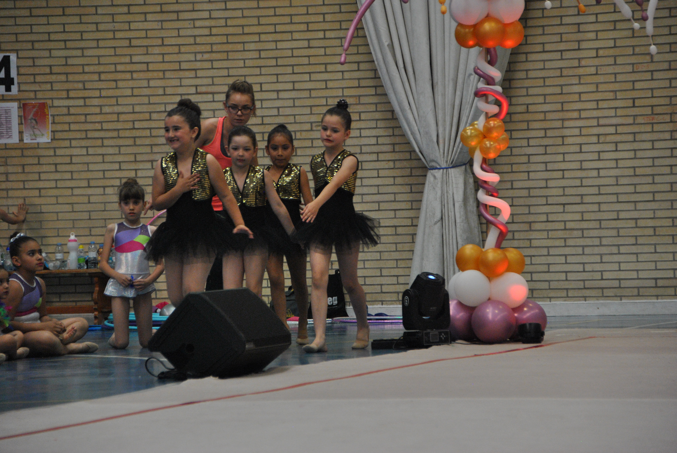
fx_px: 3446
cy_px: 226
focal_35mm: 183
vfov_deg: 7.5
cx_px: 338
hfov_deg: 11.2
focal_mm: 122
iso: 800
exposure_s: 1/200
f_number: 5.6
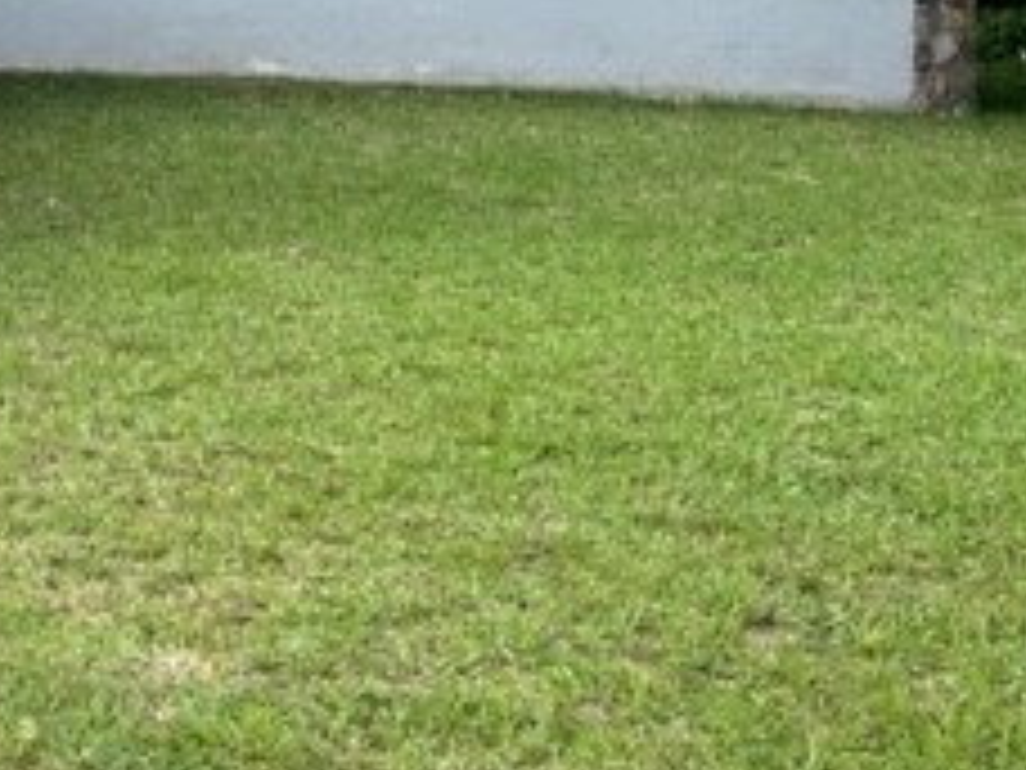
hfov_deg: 24.2
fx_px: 2164
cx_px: -216
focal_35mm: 73
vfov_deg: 19.4
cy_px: -50
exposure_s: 1/1048
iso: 50
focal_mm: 5.7
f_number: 1.5
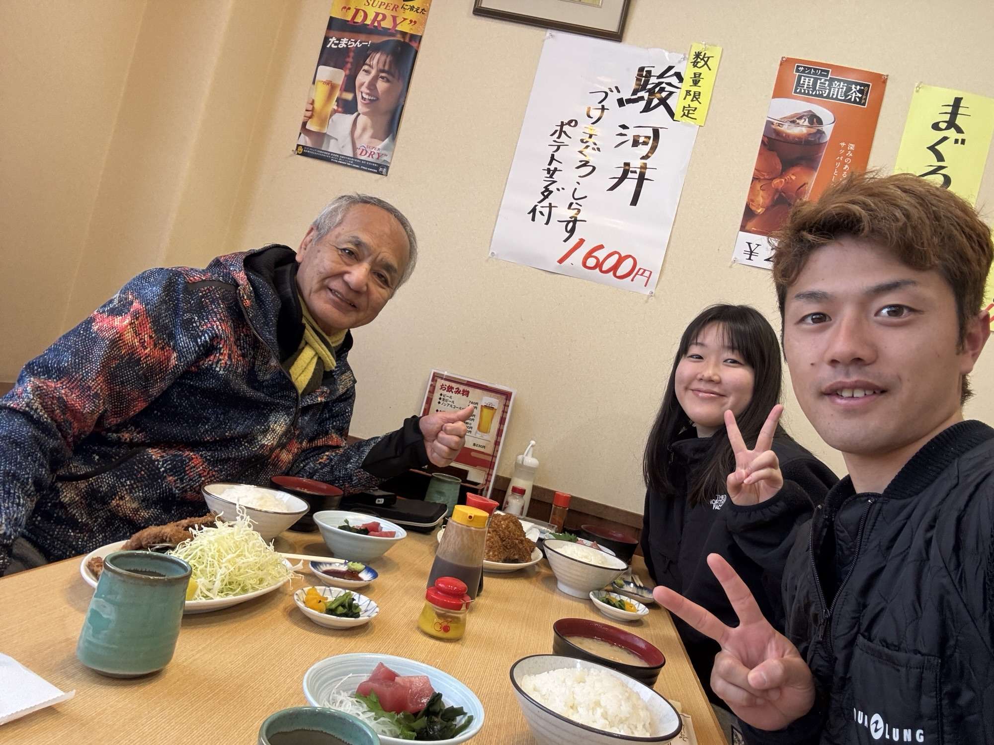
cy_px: 372
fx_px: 660
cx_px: 497
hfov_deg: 73.9
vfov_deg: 58.9
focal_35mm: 23
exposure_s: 1/50
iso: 100
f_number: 1.9
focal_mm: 2.69
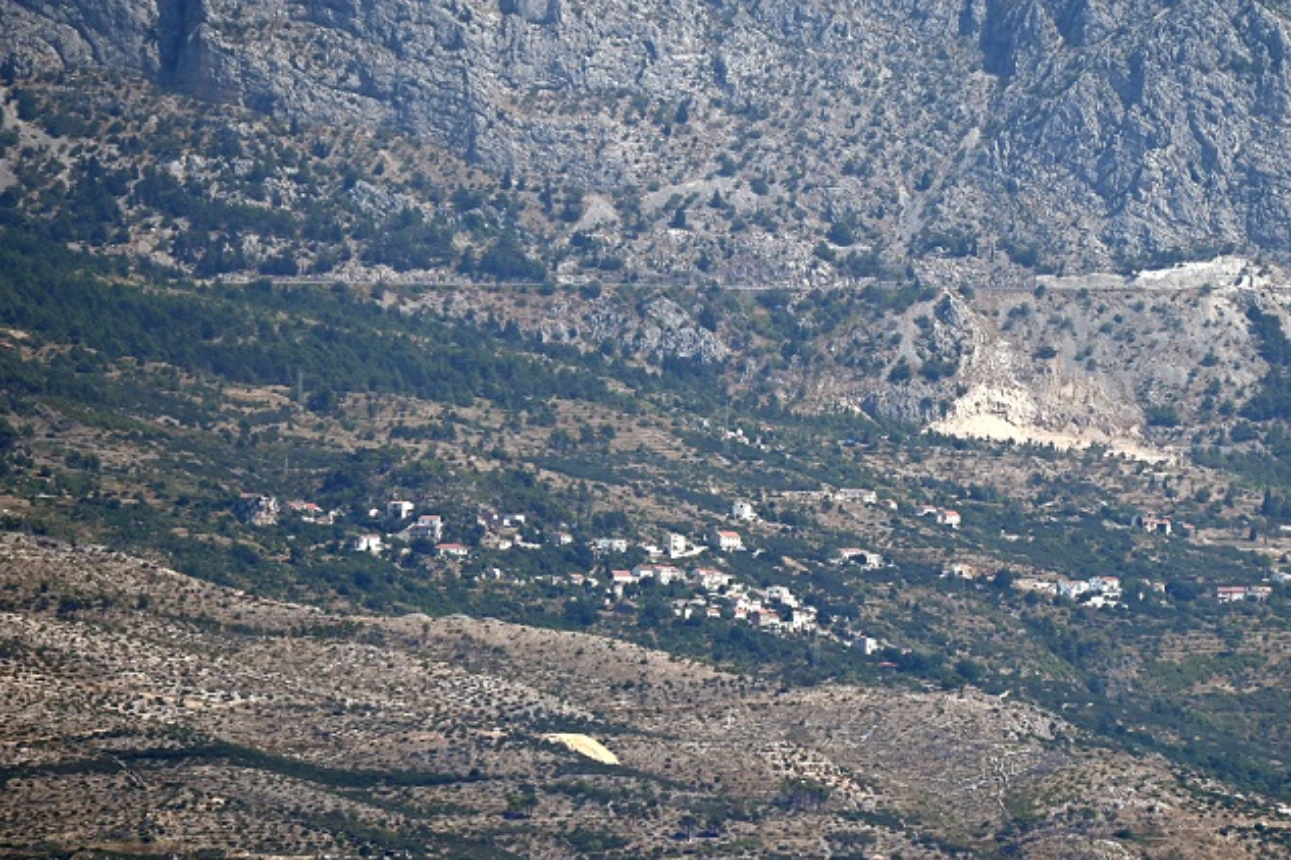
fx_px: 13590
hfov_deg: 5.4
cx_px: 832
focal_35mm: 379
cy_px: 437
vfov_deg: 3.6
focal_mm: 240
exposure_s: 1/1000
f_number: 5.3
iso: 100
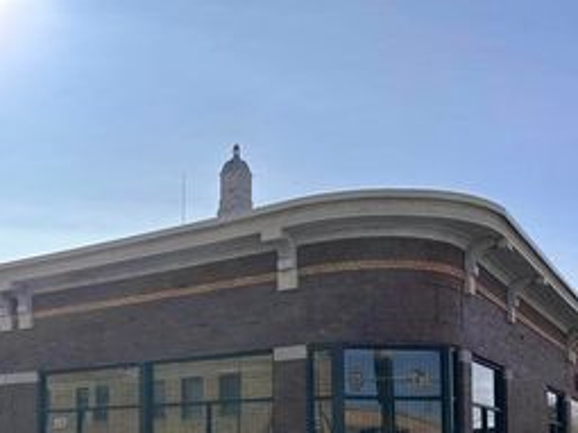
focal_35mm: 47
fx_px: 784
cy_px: 423
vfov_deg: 29.1
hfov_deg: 39.1
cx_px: 129
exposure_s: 1/8197
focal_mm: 6.86
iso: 80
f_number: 1.78
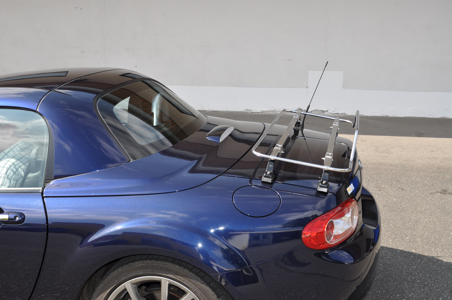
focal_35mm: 48
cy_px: 150
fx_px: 602
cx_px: 226
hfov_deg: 41.2
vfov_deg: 28.0
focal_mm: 32
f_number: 9
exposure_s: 1/200
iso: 200
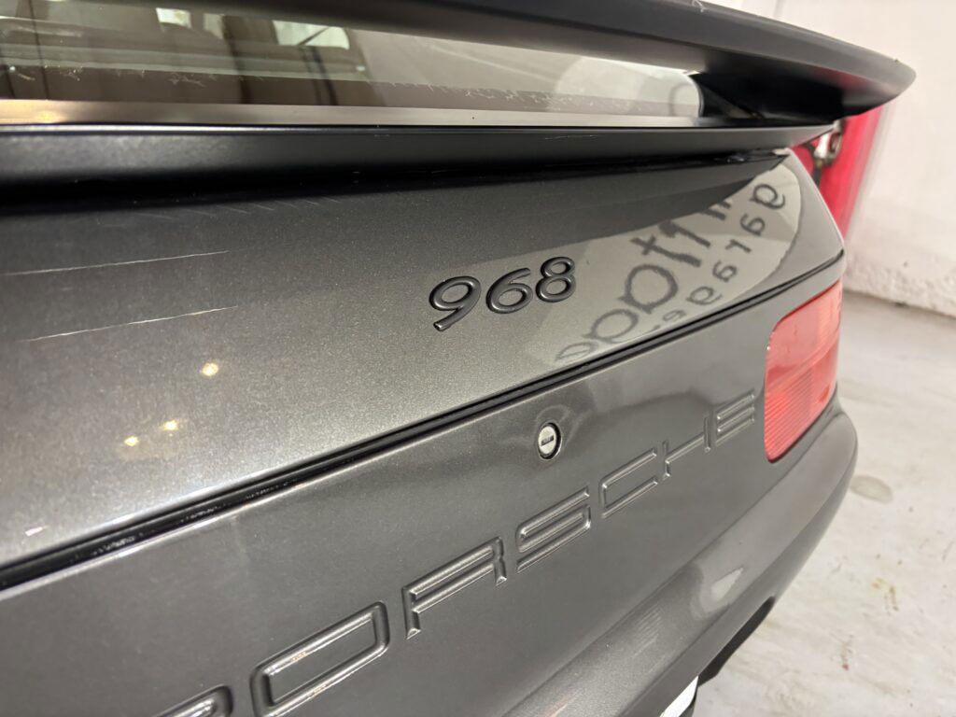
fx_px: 718
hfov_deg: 67.3
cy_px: 358
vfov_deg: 53.1
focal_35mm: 26
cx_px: 478
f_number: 1.6
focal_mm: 5.96
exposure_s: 1/50
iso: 320
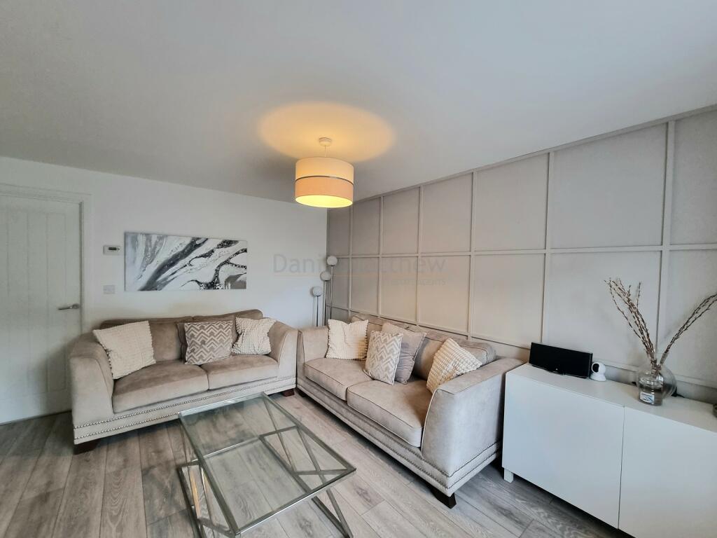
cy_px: 269
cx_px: 358
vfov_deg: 89.9
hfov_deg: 106.2
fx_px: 269
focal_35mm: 13
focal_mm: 2.2
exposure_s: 1/60.2
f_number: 2.2
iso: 250
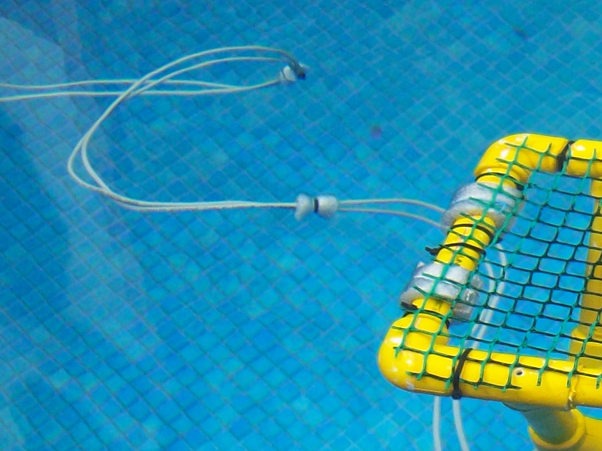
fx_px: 1774
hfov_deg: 18.0
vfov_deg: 14.4
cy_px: 382
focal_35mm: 102
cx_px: 784
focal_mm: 6
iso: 80
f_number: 2.7
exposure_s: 1/295
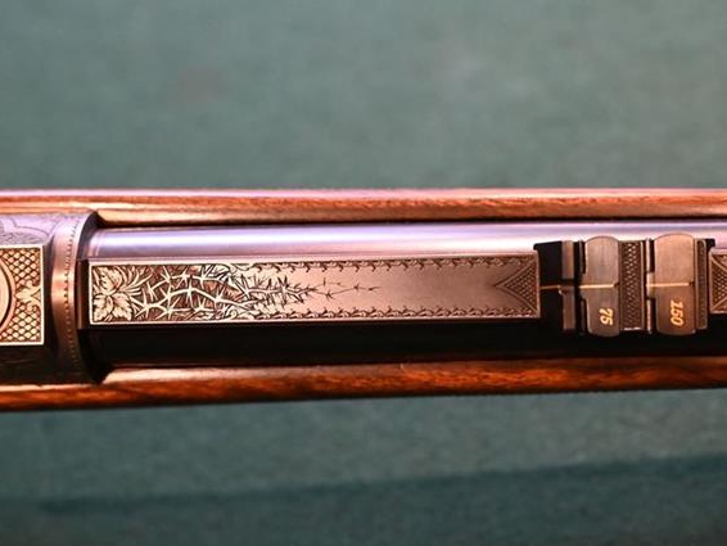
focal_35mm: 74
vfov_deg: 19.9
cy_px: 334
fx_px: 1555
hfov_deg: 26.2
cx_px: 454
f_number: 4
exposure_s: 1/125
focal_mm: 47
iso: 2800
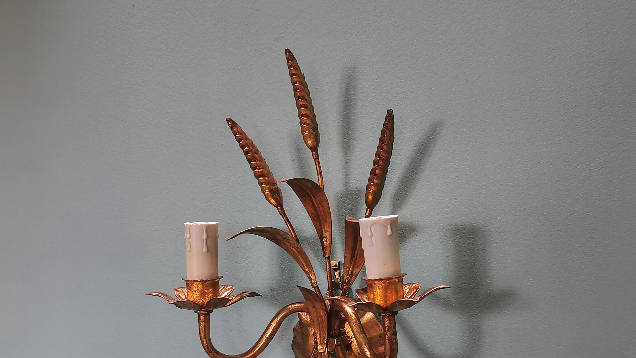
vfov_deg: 24.2
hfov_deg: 42.1
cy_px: 257
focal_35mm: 49
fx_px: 826
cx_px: 305
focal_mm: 5.58
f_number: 1.8
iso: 200
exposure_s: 1/50
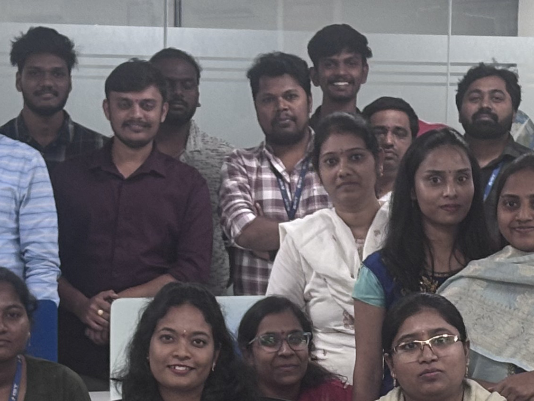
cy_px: 480
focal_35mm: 186
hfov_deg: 10.6
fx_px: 2869
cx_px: 299
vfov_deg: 7.9
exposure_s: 1/50
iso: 64
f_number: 1.6
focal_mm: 5.96
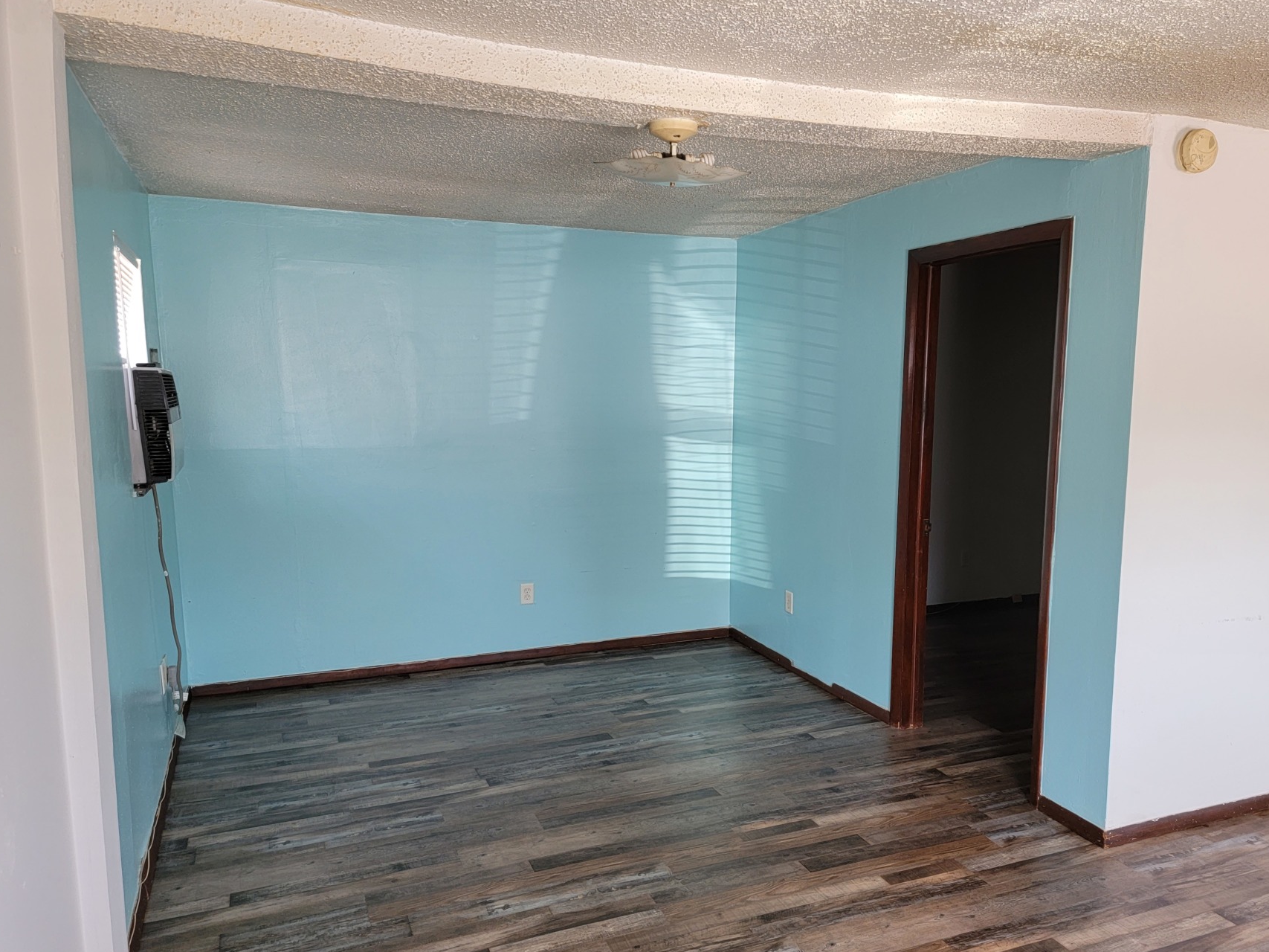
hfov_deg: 65.1
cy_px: 521
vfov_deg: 51.3
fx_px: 990
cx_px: 705
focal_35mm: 27
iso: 200
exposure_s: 1/119
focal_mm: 6.7
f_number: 1.8
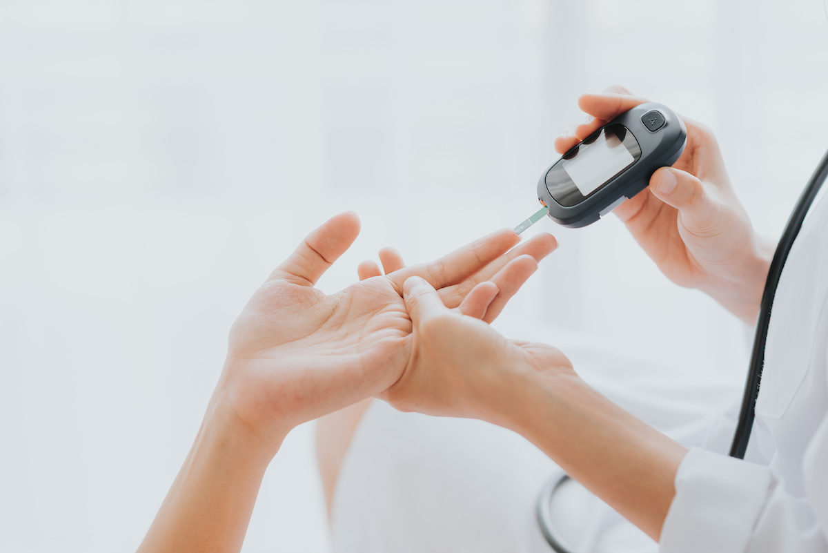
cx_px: 414
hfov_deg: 23.9
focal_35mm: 85
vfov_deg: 16.1
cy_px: 276
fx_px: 1956
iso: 320
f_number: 3.2
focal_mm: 85
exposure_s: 1/160
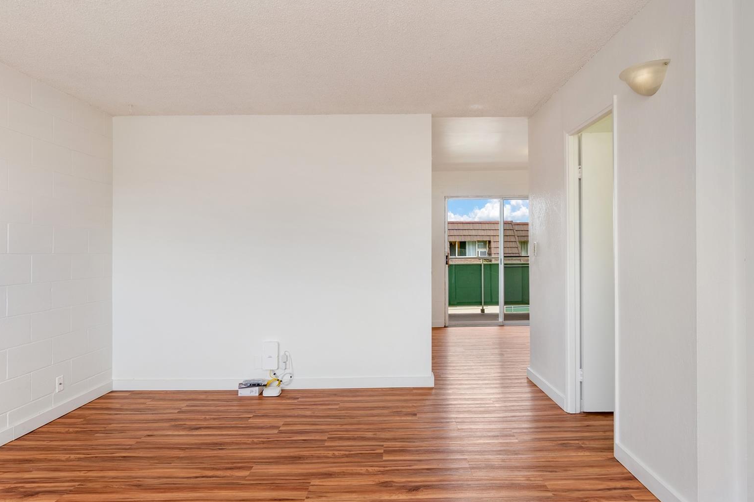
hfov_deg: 78.6
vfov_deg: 57.2
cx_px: 368
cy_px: 254
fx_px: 461
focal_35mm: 22
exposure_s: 1/40
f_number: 8
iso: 250
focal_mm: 14
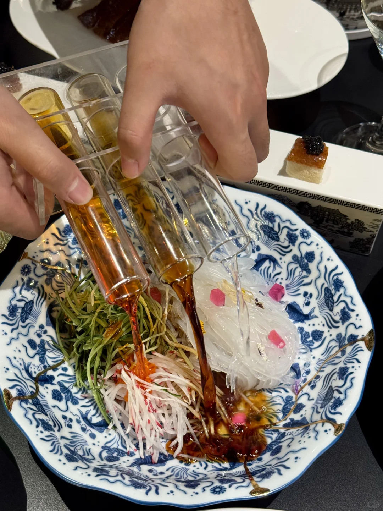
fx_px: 708
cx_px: 192
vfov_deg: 39.7
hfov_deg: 30.3
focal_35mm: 48
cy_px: 256
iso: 125
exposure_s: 1/50
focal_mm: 6.76
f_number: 1.78
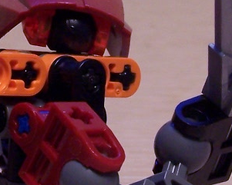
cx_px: 69
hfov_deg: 7.4
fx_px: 1793
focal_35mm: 261
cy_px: 50
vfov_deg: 5.9
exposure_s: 1/20
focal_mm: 11.1
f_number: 3.2
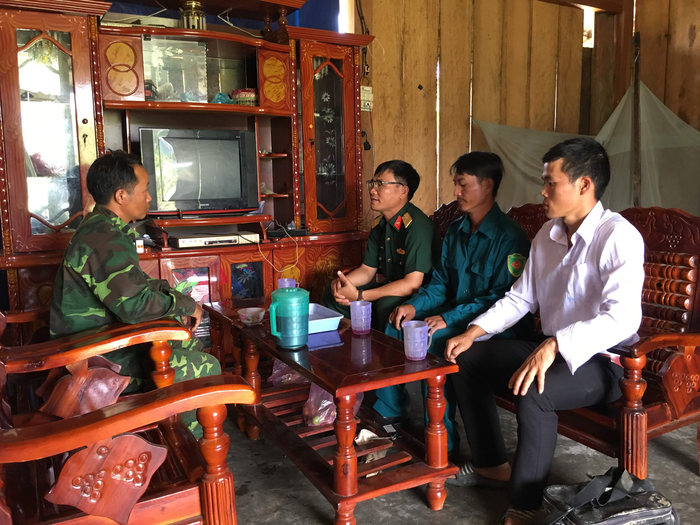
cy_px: 262
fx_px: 586
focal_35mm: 29
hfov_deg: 61.7
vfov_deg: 48.2
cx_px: 350
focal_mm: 4.15
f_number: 2.2
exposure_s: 1/17
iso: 80
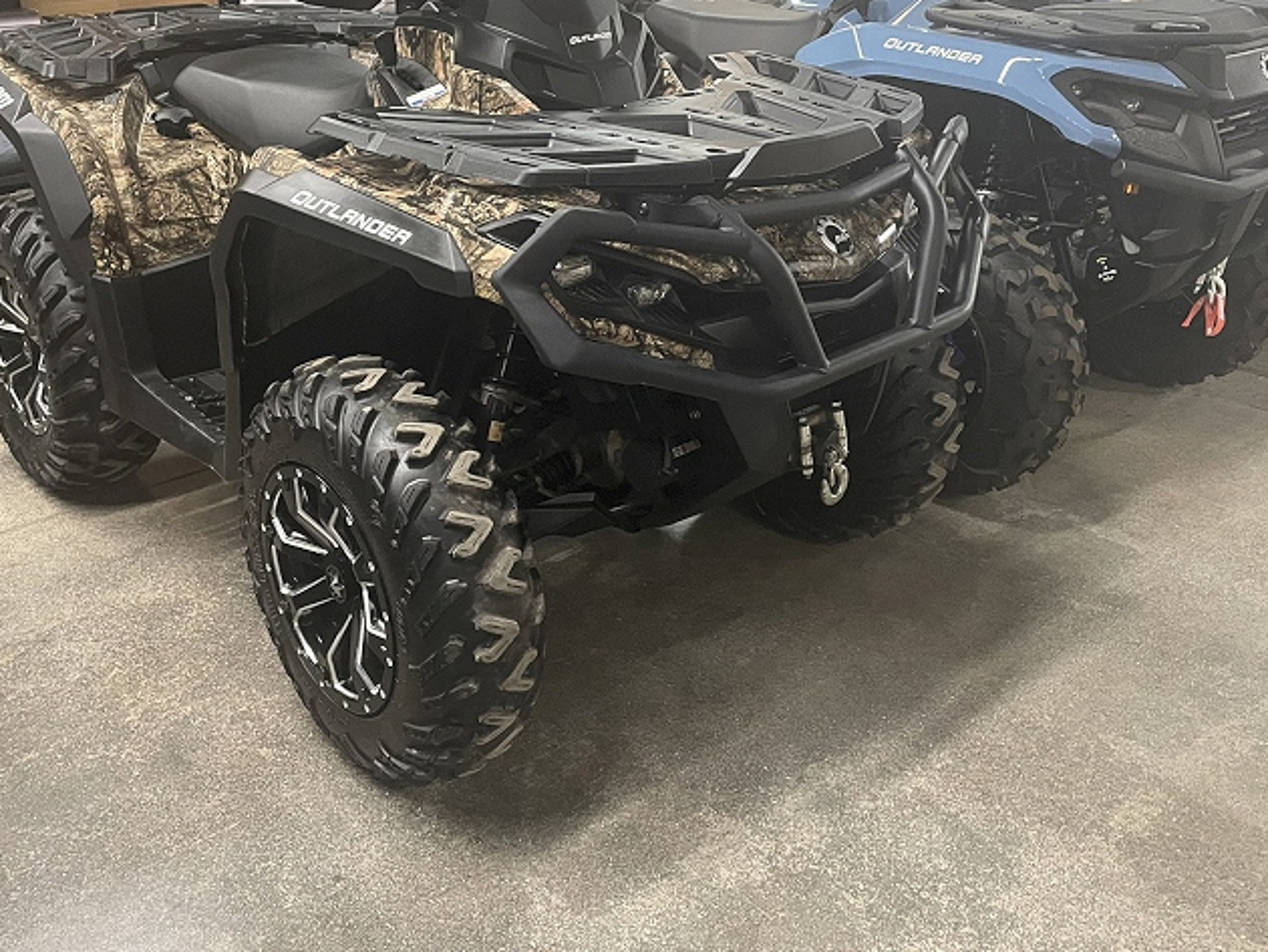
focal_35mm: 33
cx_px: 531
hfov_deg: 55.1
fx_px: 1209
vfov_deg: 42.7
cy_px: 360
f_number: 1.6
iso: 400
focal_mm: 4.2
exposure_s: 1/60
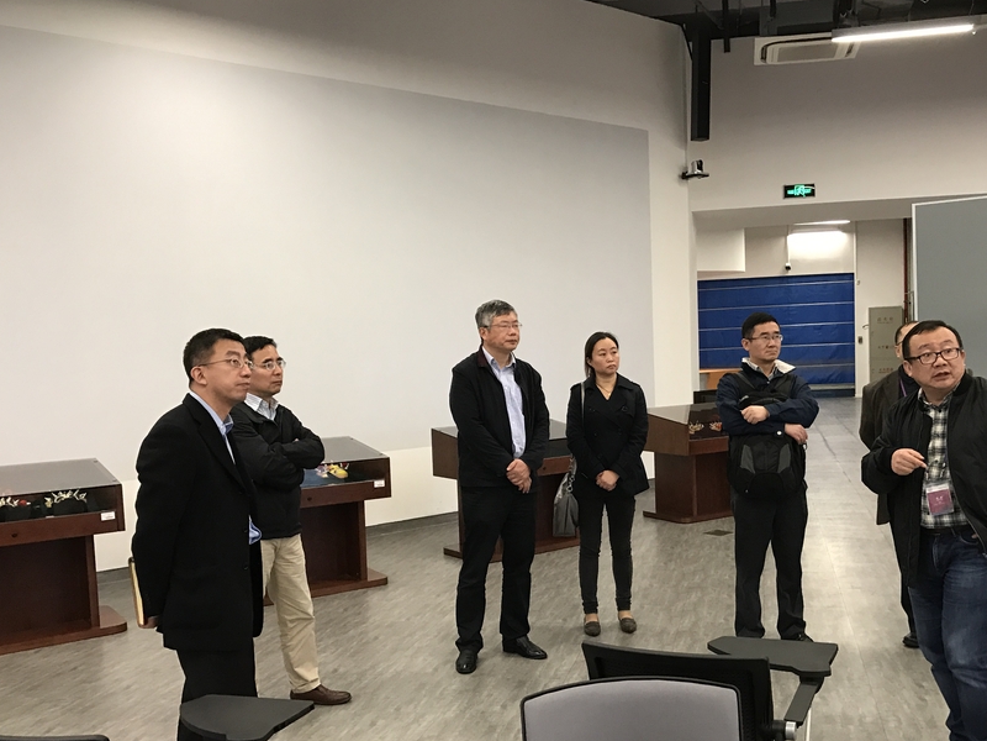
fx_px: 998
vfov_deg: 40.6
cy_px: 427
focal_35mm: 35
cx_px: 564
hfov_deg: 52.4
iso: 64
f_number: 1.8
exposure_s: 1/17
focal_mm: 3.99
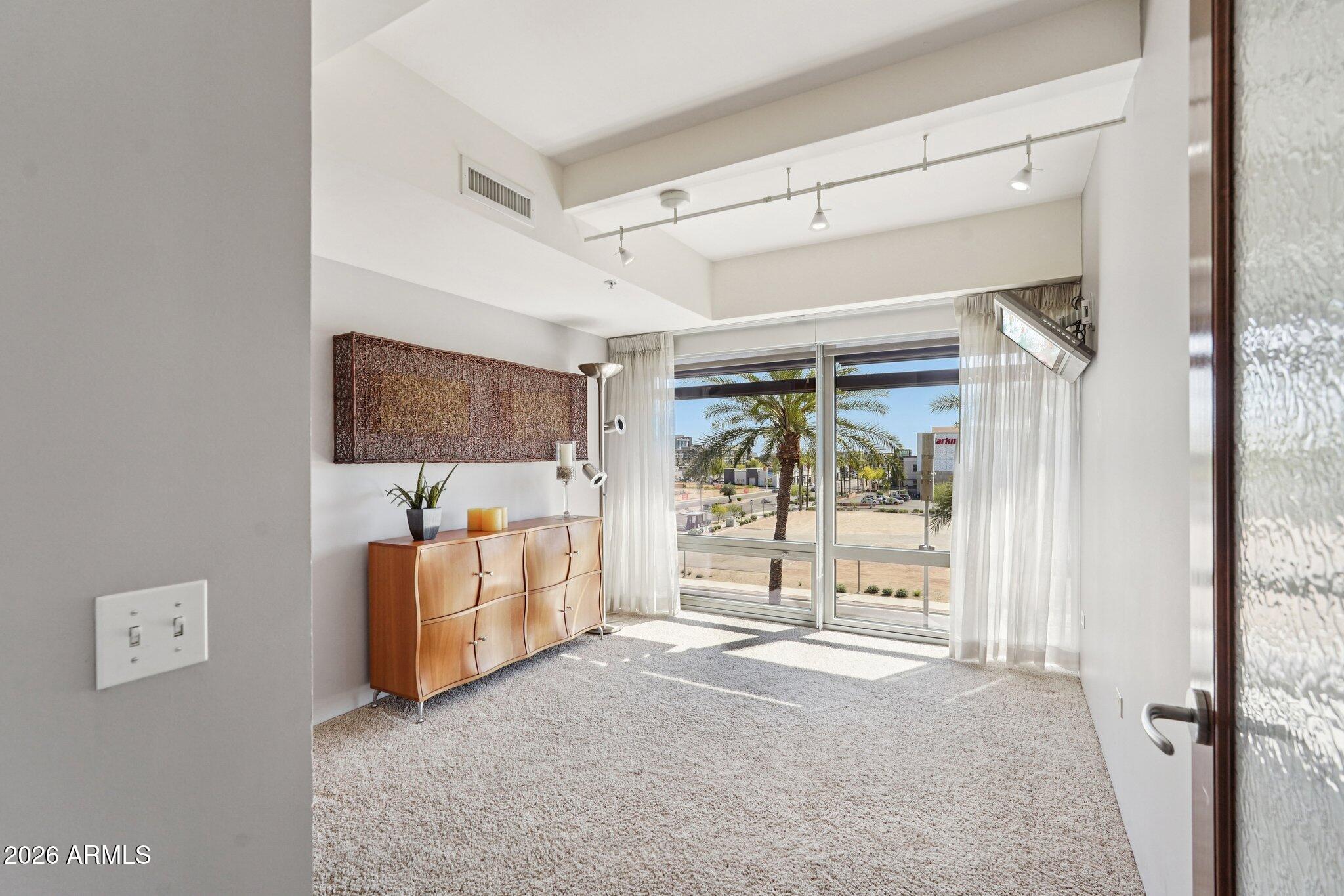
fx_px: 597
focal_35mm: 16
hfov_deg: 96.7
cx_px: 672
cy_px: 448
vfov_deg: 73.7
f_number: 8
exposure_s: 1/320
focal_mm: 16
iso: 400
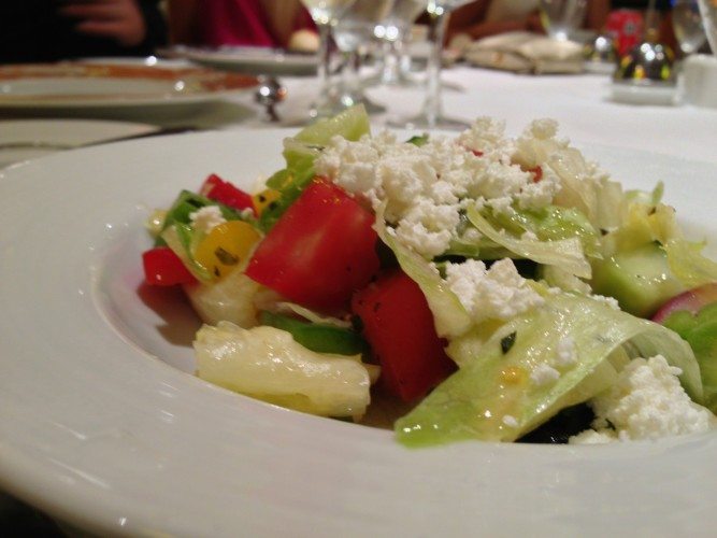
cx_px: 358
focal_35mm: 33
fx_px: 683
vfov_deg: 42.9
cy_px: 269
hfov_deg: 55.4
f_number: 2.4
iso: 50
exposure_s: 1/20
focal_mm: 4.13
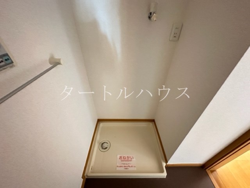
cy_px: 94
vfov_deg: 85.7
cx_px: 125
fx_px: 101
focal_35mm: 14
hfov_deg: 102.1
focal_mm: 2.22
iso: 1250
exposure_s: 1/41
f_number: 2.2
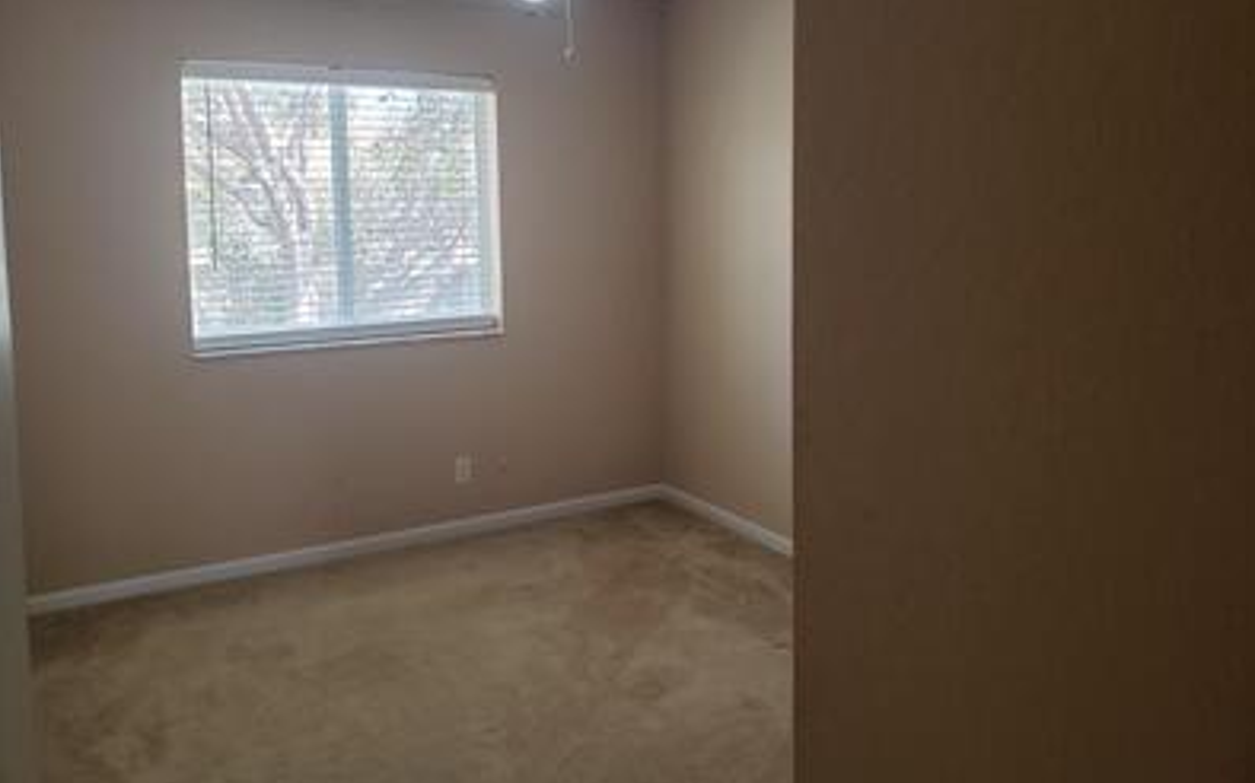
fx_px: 957
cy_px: 318
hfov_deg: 66.5
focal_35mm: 28
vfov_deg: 44.3
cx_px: 634
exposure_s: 1/60
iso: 125
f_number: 2.4
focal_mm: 4.3
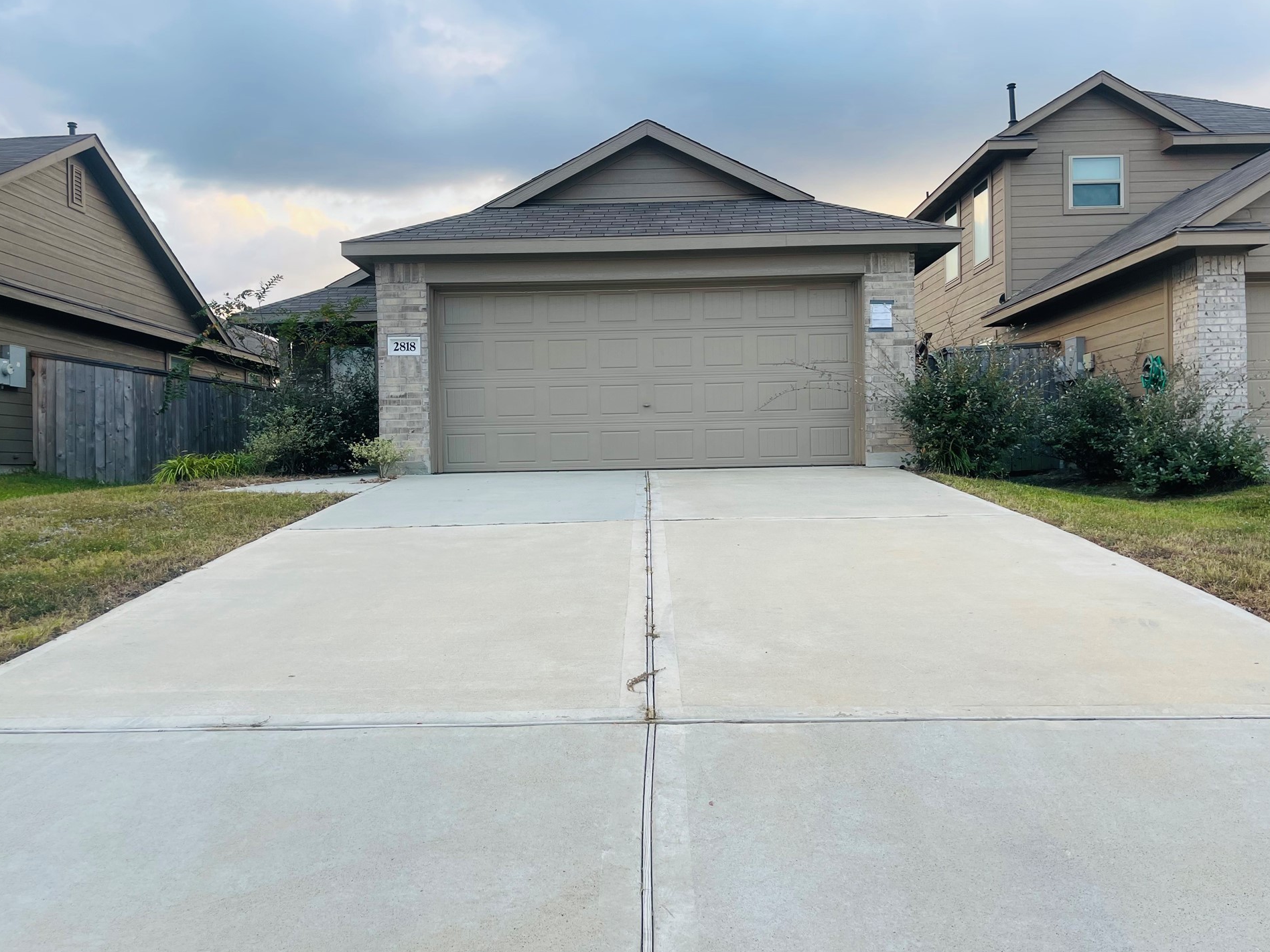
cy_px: 469
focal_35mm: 27
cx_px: 636
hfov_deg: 65.3
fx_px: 991
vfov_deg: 51.4
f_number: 1.6
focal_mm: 5.1
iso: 32
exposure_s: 1/232
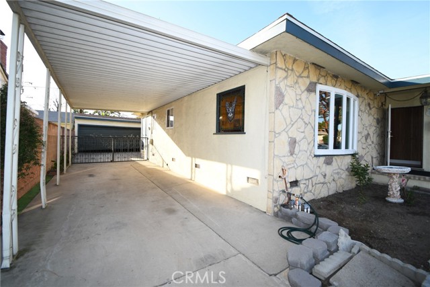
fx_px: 179
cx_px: 215
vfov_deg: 77.4
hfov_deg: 100.4
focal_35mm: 15
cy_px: 144
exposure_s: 1/125
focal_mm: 10
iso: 100
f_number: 5.6
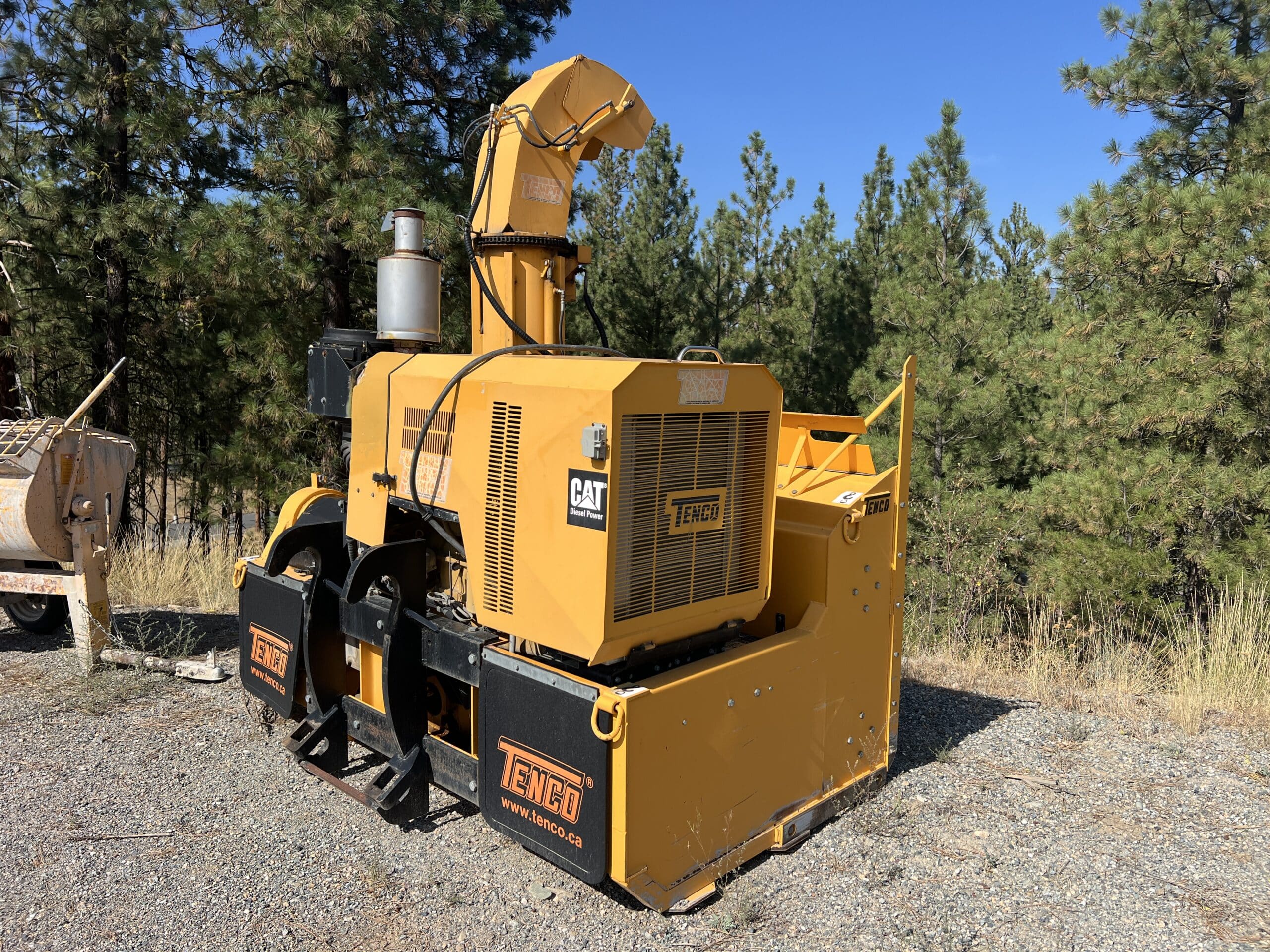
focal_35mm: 26
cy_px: 476
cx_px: 635
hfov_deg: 67.3
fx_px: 954
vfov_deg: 53.1
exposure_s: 1/3831
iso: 50
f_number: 1.5
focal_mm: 5.7
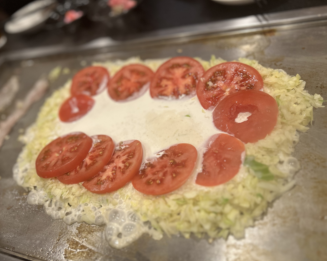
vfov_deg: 51.5
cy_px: 132
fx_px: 271
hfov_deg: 62.1
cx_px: 150
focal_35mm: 28
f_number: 1.5
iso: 100
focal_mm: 5.7
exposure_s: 1/100
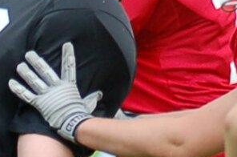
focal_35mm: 1505
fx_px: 9885
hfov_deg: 1.4
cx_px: -35
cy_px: 253
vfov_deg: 0.9
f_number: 4.5
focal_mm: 135
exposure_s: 1/500
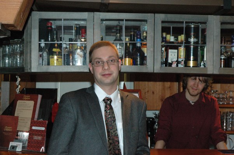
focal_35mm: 69
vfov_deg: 19.7
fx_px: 448
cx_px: 117
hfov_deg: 29.3
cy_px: 78
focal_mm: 46
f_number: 7.1
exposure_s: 1/60
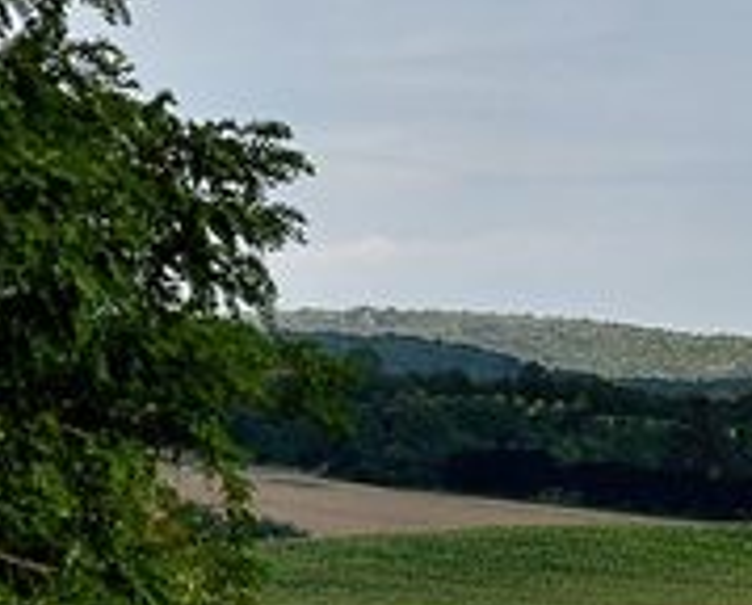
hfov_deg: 3.4
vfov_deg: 2.7
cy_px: 424
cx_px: 1117
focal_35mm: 565
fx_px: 12602
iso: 100
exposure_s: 1/250
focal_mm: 120
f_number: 7.1
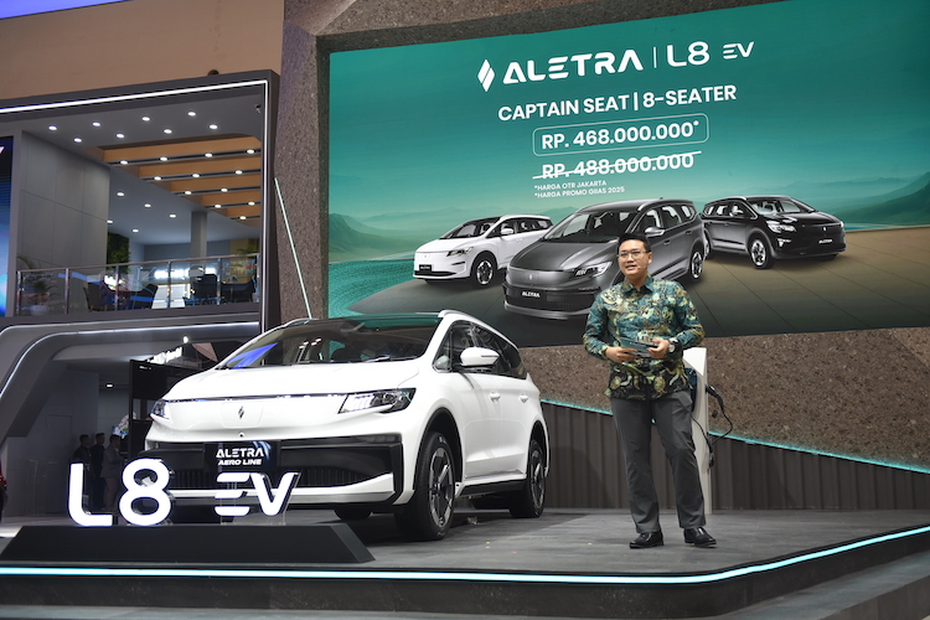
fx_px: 1085
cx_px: 465
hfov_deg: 46.4
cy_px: 310
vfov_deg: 31.9
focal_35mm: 42
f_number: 2.8
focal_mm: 42
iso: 640
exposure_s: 1/320
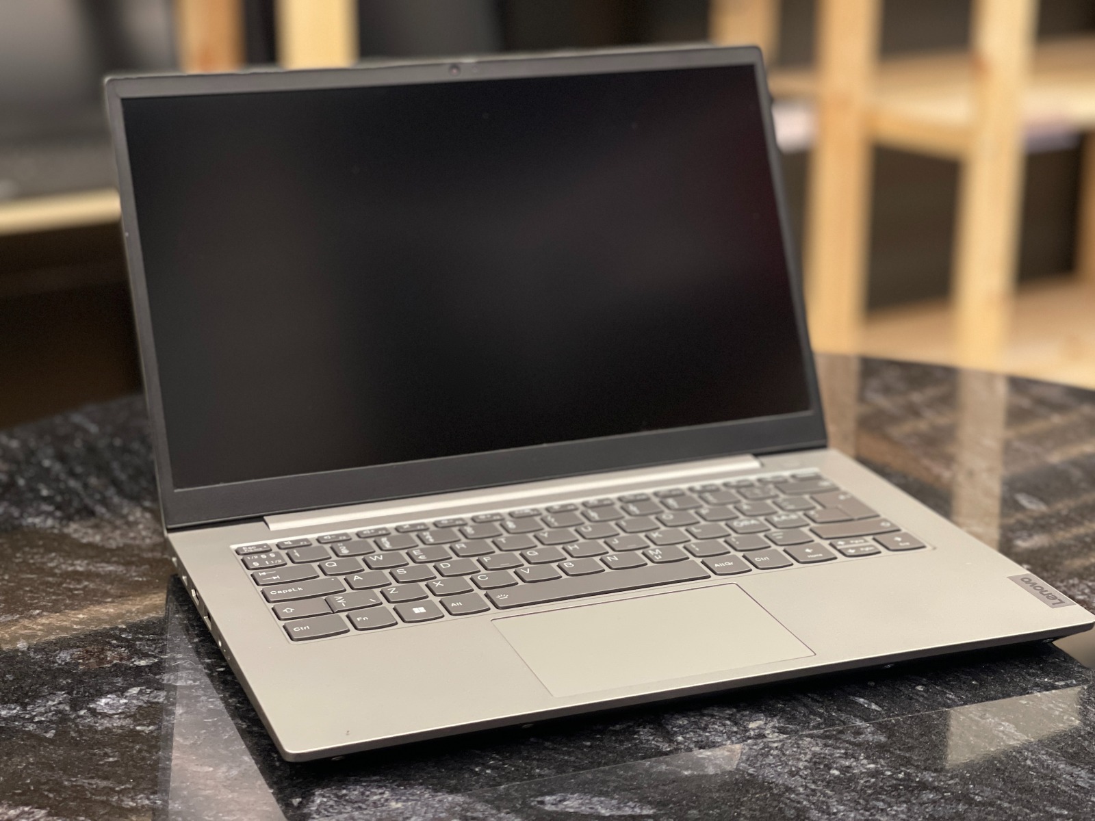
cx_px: 548
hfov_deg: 30.3
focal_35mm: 64
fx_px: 2024
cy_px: 410
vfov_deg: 22.9
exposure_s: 1/40
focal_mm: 7.5
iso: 200
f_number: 2.2
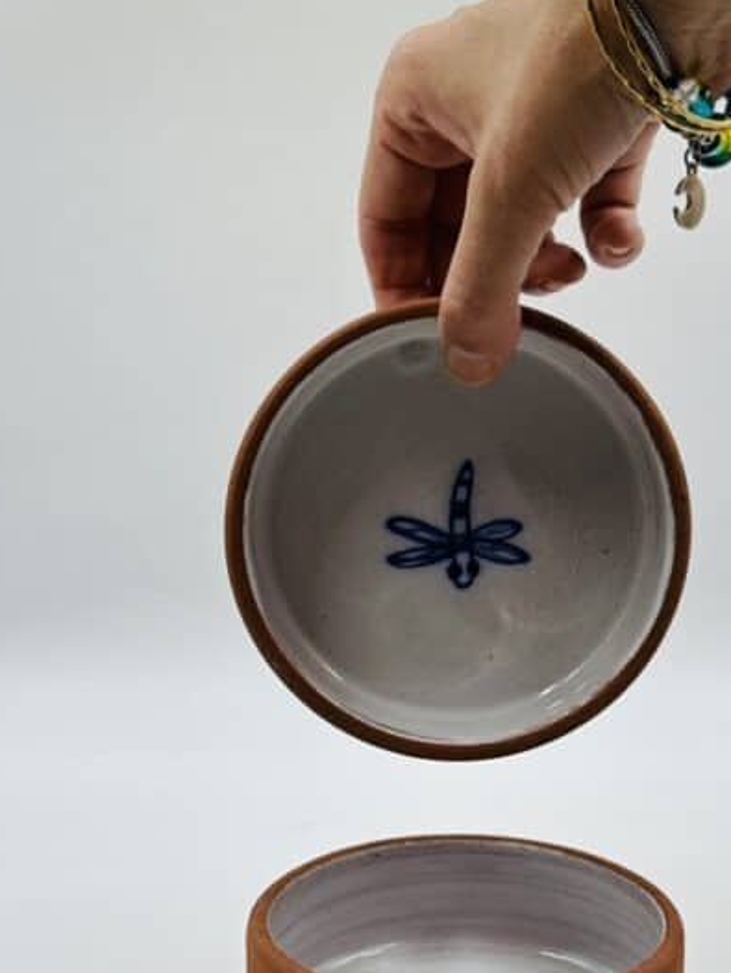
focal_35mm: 73
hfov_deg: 20.1
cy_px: 573
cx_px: 472
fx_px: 2054
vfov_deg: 26.6
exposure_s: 1/619
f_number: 1.78
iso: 64
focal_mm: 6.86
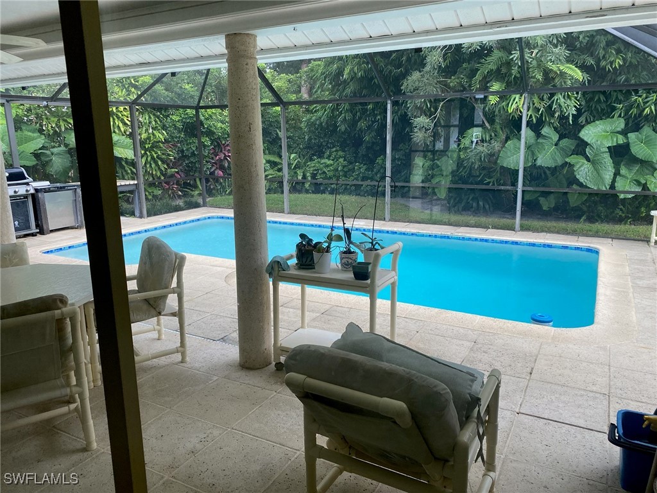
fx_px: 493
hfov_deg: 67.3
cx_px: 328
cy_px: 246
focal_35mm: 26
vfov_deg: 53.1
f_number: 1.8
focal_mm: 4.25
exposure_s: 1/120
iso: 100
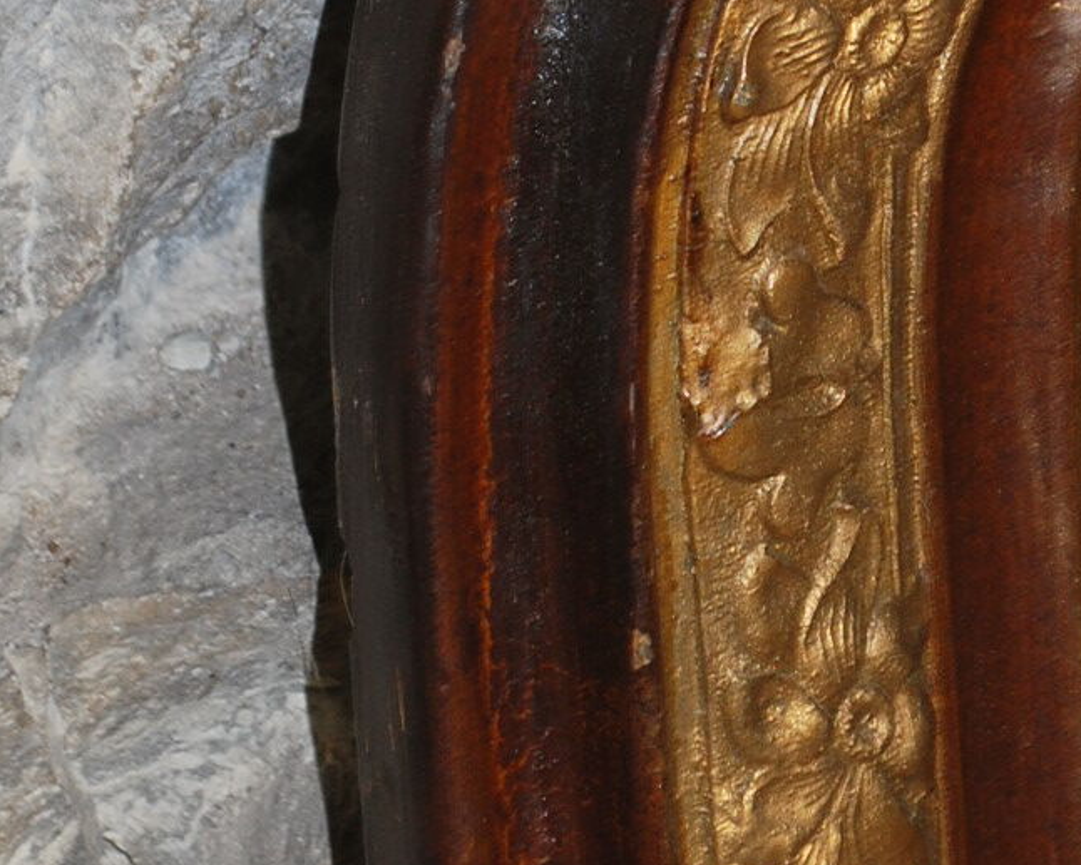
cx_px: 894
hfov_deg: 8.3
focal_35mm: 232
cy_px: 13
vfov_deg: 6.6
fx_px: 7437
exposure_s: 1/60
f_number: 5.6
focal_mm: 55
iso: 200
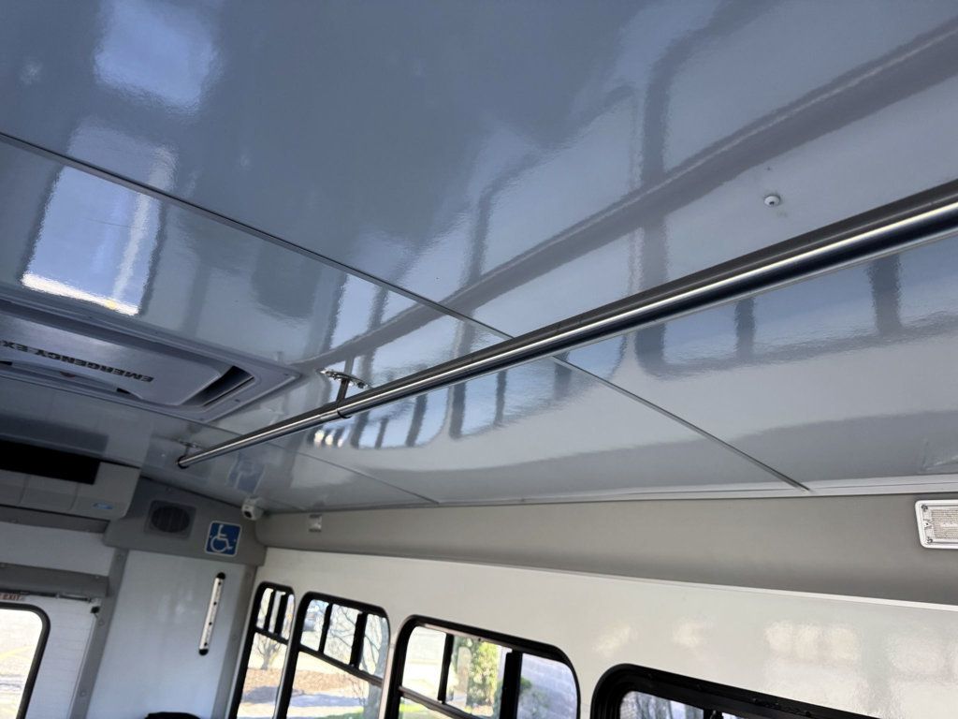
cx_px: 479
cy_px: 360
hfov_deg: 71.6
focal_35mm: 24
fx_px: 664
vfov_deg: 56.8
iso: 200
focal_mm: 6.76
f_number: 1.78
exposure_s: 1/82
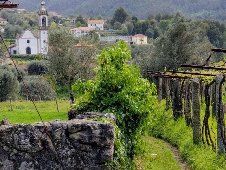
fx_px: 686
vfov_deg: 14.1
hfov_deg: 18.7
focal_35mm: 105
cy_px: 104
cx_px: 89
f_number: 2.4
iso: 25
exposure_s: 1/283
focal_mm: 6
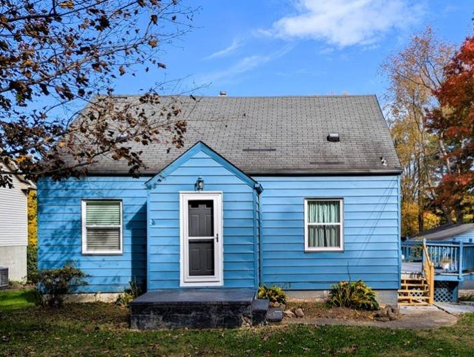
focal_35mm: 35
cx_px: 305
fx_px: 480
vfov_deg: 40.4
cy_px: 231
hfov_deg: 51.8
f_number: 1.85
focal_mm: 6.81
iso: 47
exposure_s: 1/1258
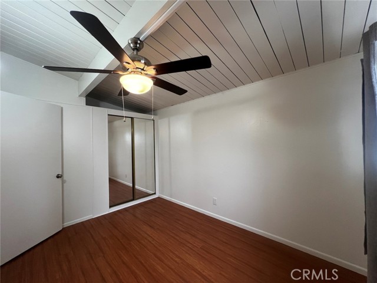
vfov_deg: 89.9
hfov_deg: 106.2
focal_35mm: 13
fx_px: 142
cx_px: 188
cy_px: 142
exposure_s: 1/60
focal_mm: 1.57
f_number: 1.8
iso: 200
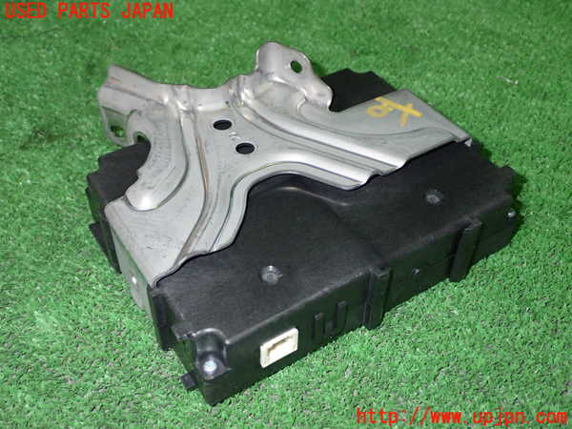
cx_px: 286
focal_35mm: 41
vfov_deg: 35.1
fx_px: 677
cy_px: 214
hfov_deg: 45.8
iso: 800
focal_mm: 7.31
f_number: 8
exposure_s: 1/40
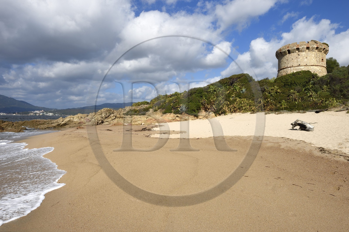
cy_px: 116
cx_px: 174
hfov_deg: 73.8
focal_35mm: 24
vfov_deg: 53.1
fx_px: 232
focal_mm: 24
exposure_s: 1/250
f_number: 14
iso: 200
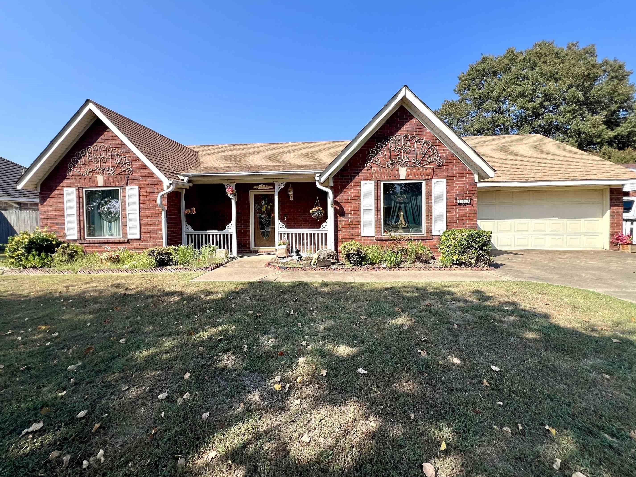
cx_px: 317
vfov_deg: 85.6
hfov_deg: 102.1
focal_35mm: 14
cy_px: 226
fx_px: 257
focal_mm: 1.57
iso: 32
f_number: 1.8
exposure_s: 1/1130
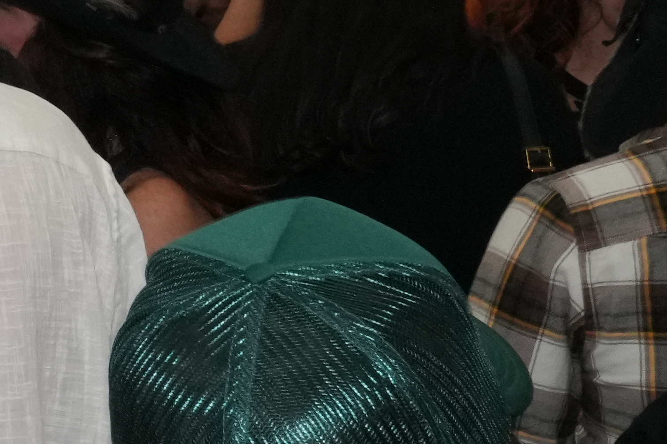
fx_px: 3593
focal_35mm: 194
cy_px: -241
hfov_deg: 8.8
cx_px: -1284
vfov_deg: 7.0
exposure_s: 1/60
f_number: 11
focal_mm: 31
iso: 2000
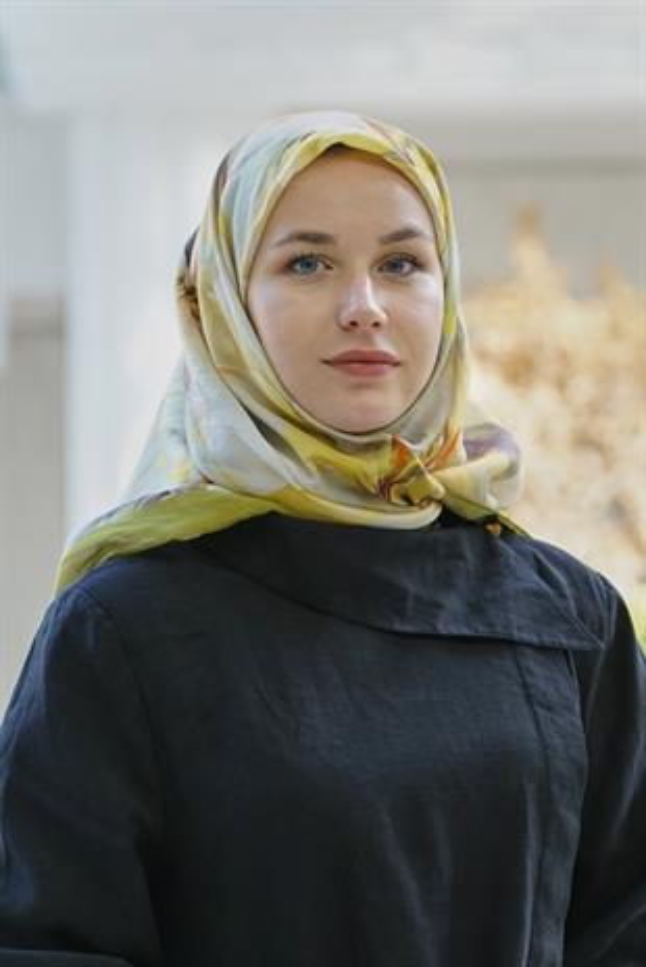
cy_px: 484
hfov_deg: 11.9
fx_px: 3091
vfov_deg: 17.8
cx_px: 323
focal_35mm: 115
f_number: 5
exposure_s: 1/125
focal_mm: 115
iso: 500
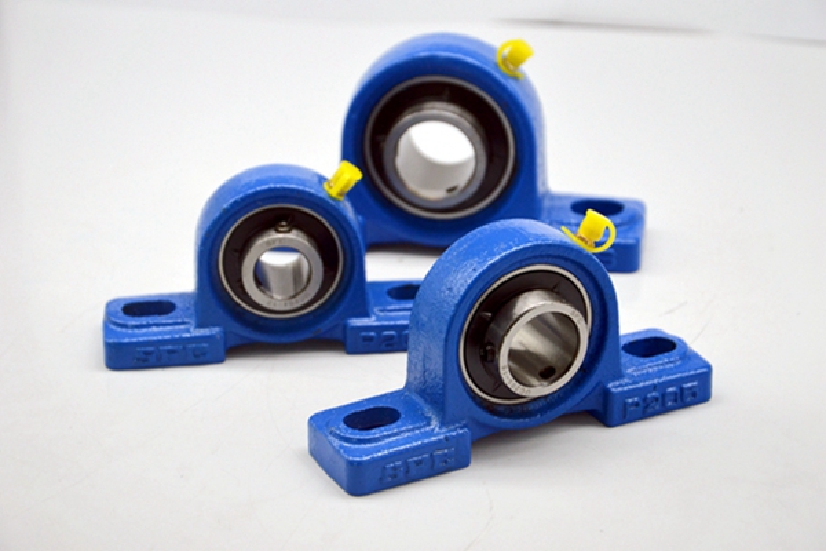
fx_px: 2134
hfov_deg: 21.9
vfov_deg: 14.7
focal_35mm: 93
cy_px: 276
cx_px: 413
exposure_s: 1/125
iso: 400
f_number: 5.6
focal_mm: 62
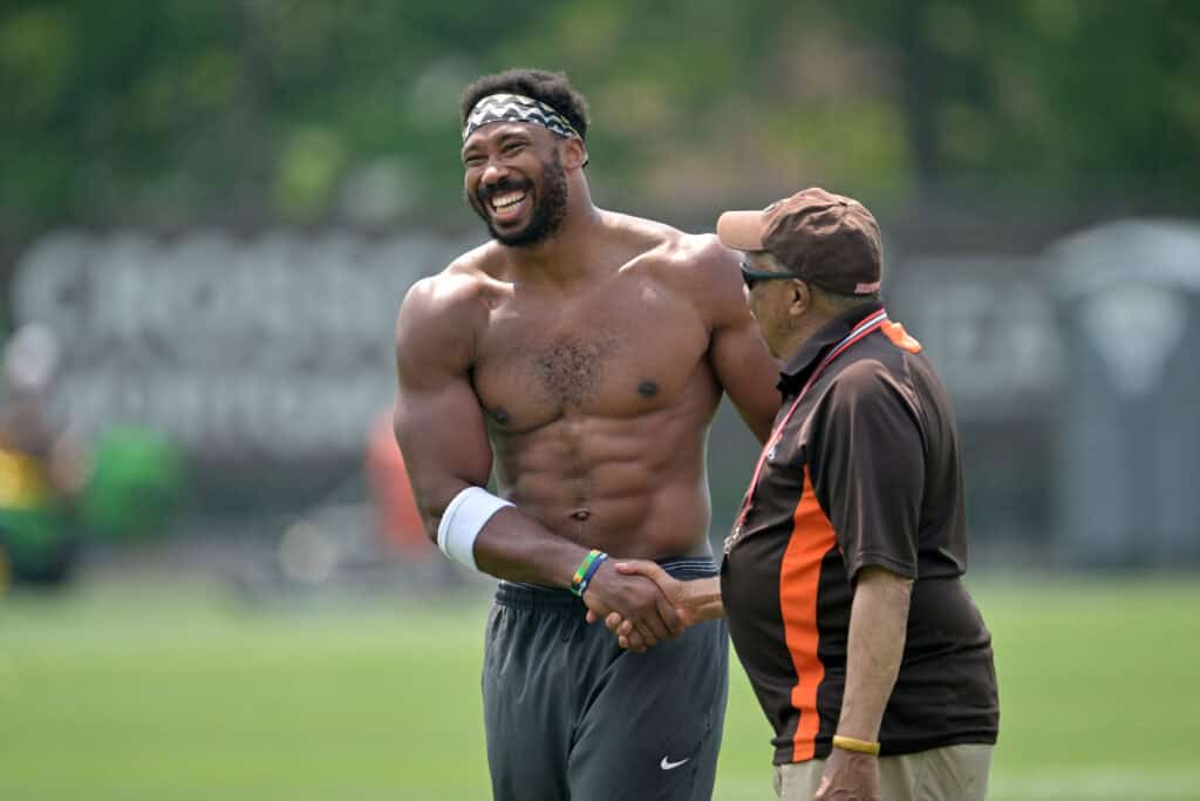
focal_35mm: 560
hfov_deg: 3.7
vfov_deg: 2.5
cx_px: 600
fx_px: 18668
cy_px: 400
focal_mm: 560
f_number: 4
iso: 500
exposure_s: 1/2000
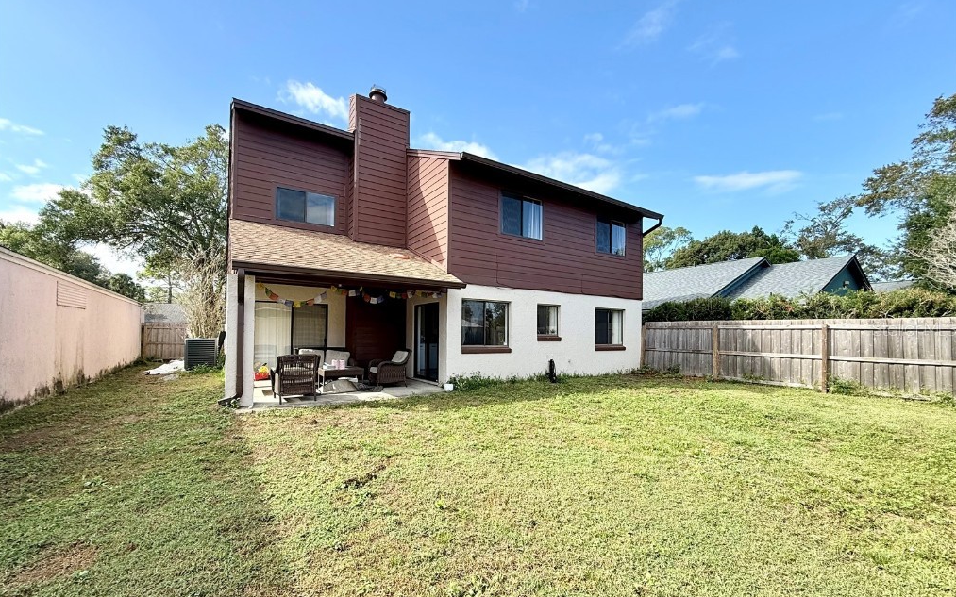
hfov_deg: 101.5
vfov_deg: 74.6
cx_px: 478
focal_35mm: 15
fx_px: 391
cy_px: 328
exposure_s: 1/613
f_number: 2.2
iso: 64
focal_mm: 2.22
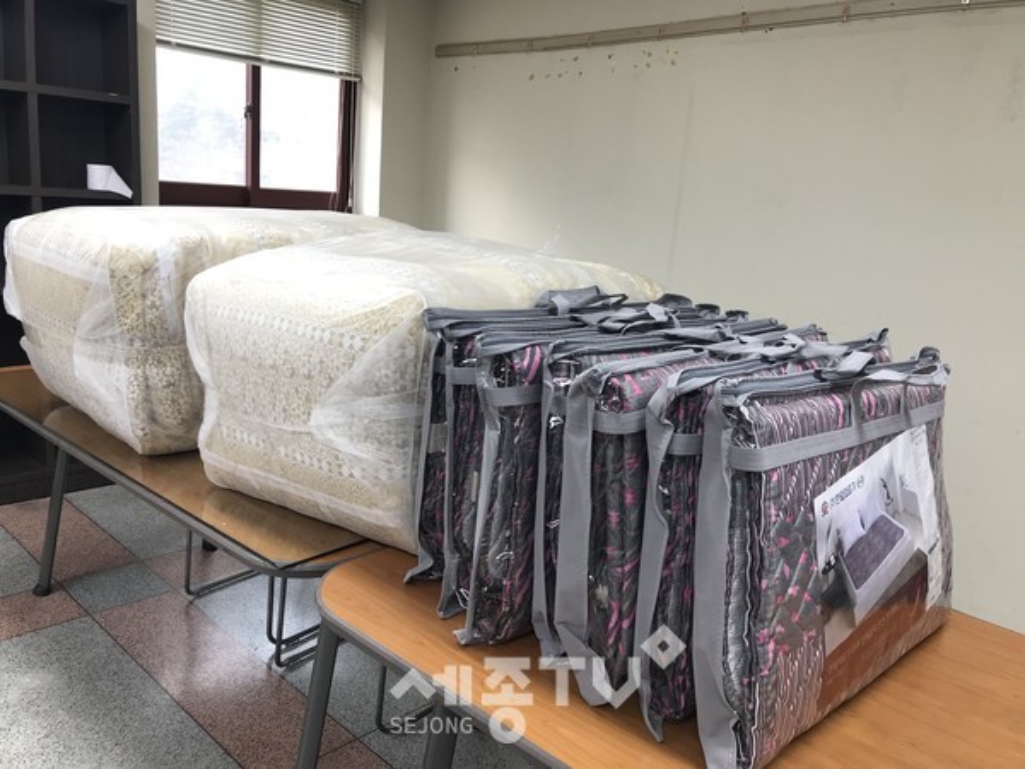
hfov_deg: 63.4
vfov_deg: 49.7
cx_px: 512
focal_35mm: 28
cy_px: 384
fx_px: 829
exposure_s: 1/40
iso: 25
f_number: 1.8
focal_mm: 3.99
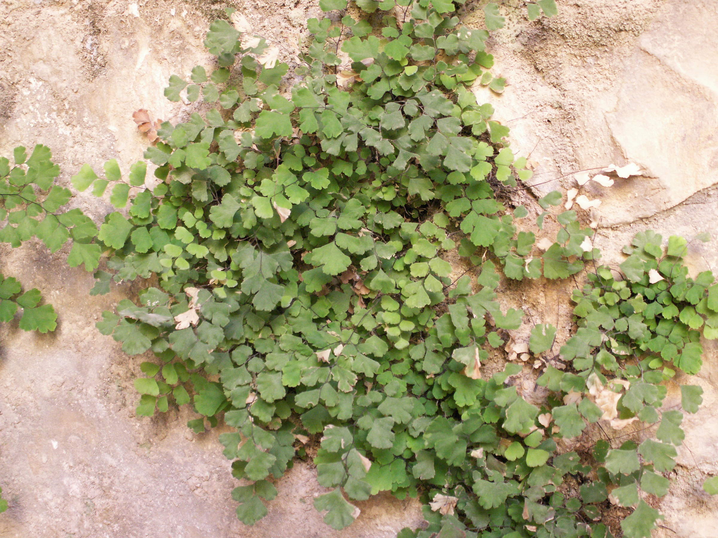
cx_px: 359
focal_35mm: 62
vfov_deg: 23.7
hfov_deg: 31.2
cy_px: 269
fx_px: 1286
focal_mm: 10.3
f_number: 3.2
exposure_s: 1/25
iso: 160
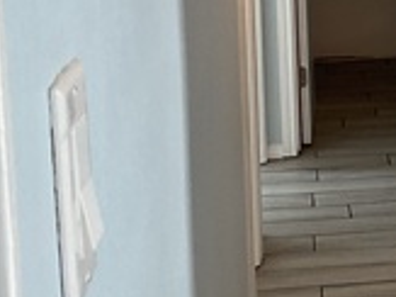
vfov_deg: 12.8
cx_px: 549
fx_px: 1303
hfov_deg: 16.1
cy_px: -5
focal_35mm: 114
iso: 100
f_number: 1.8
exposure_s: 1/60
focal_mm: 3
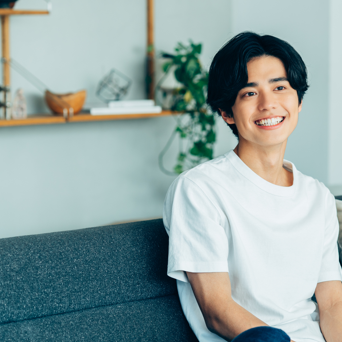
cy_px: 219
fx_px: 1721
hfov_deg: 11.3
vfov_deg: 11.3
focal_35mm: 154
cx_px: 318
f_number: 2.8
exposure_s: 1/250
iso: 200
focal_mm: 85
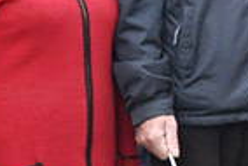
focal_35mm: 251
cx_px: 554
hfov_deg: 7.7
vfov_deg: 5.5
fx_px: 1731
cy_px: 83
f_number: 8
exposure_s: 1/160
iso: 1250
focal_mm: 28
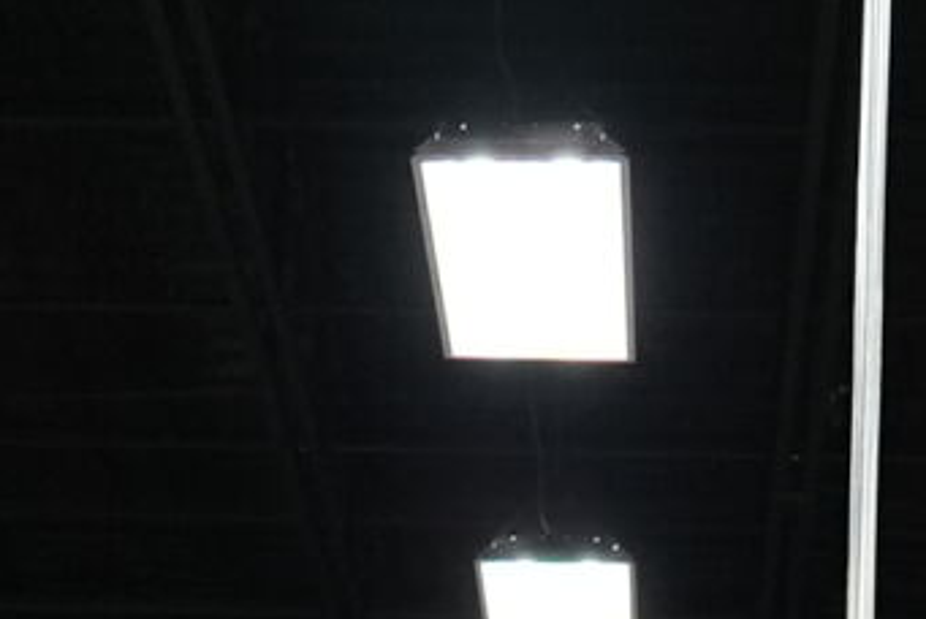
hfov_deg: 19.4
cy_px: 1944
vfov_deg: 9.6
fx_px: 2703
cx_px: 603
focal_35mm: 105
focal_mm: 14
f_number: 2.8
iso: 3200
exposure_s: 1/160
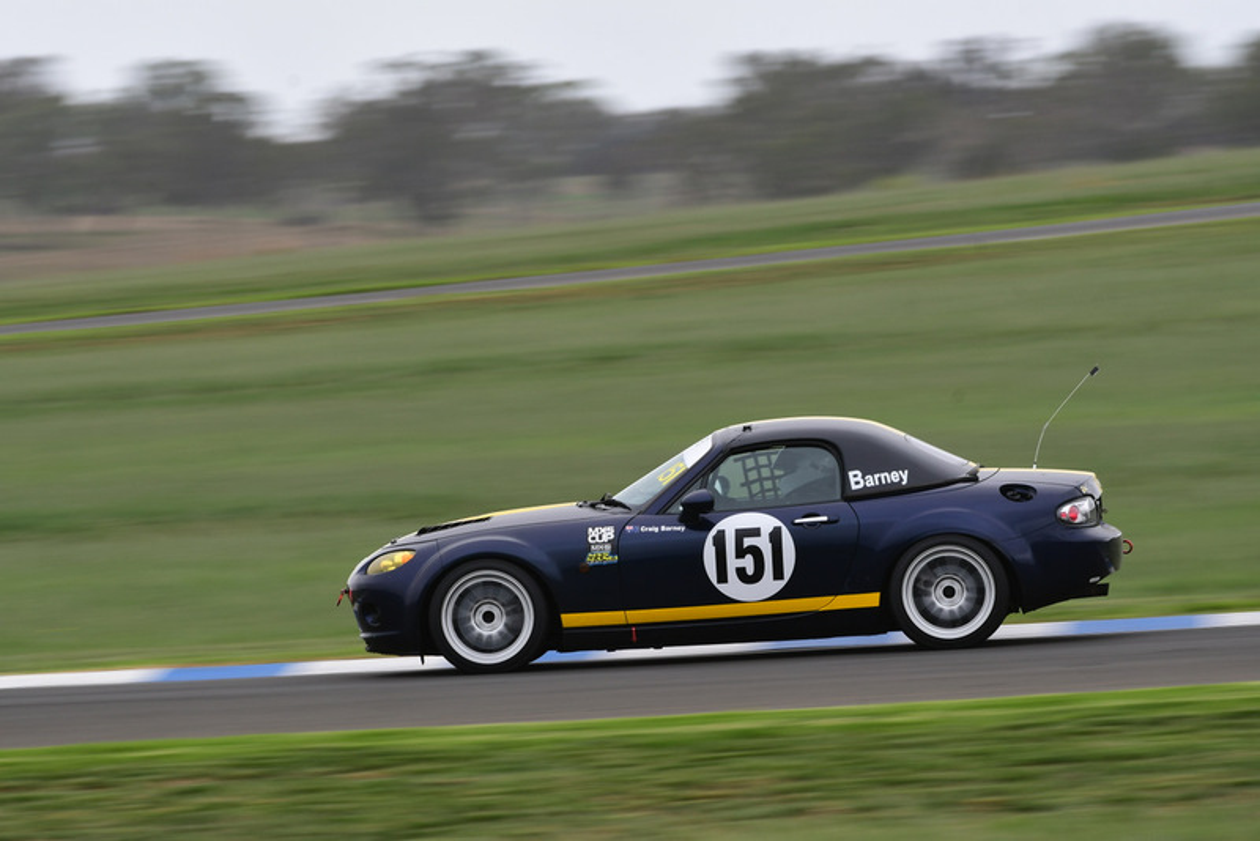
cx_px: 630
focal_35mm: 390
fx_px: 13654
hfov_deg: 5.3
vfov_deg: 3.5
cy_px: 420
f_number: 10
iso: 160
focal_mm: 260
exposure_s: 1/160
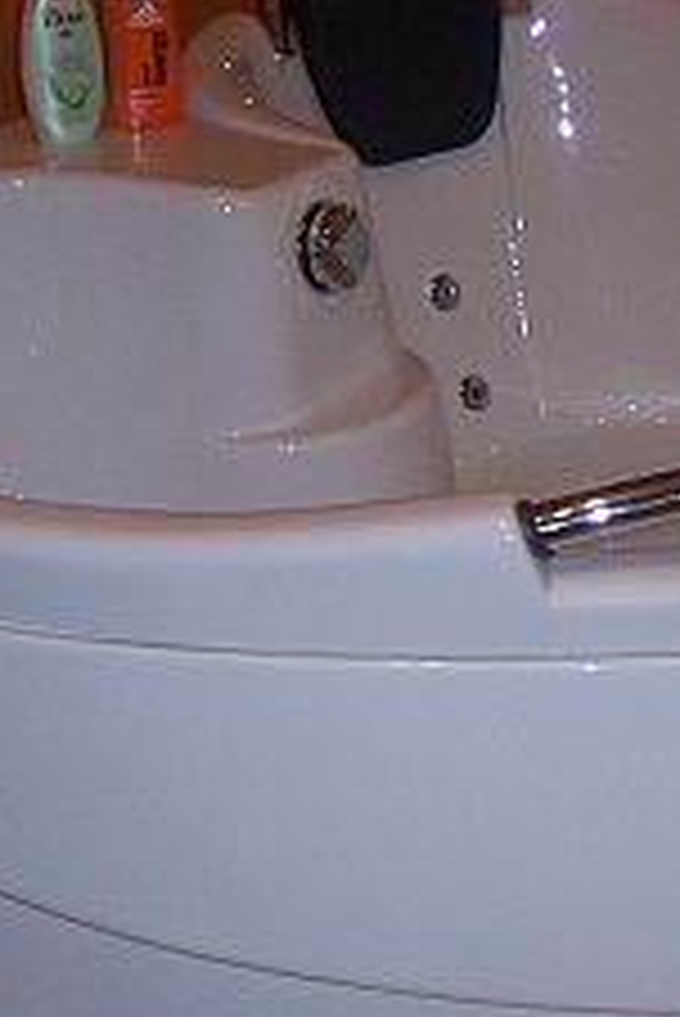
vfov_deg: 20.6
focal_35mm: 99
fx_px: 2800
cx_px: 723
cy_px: 574
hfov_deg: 13.6
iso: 125
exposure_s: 1/60
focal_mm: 6.2
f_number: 2.8
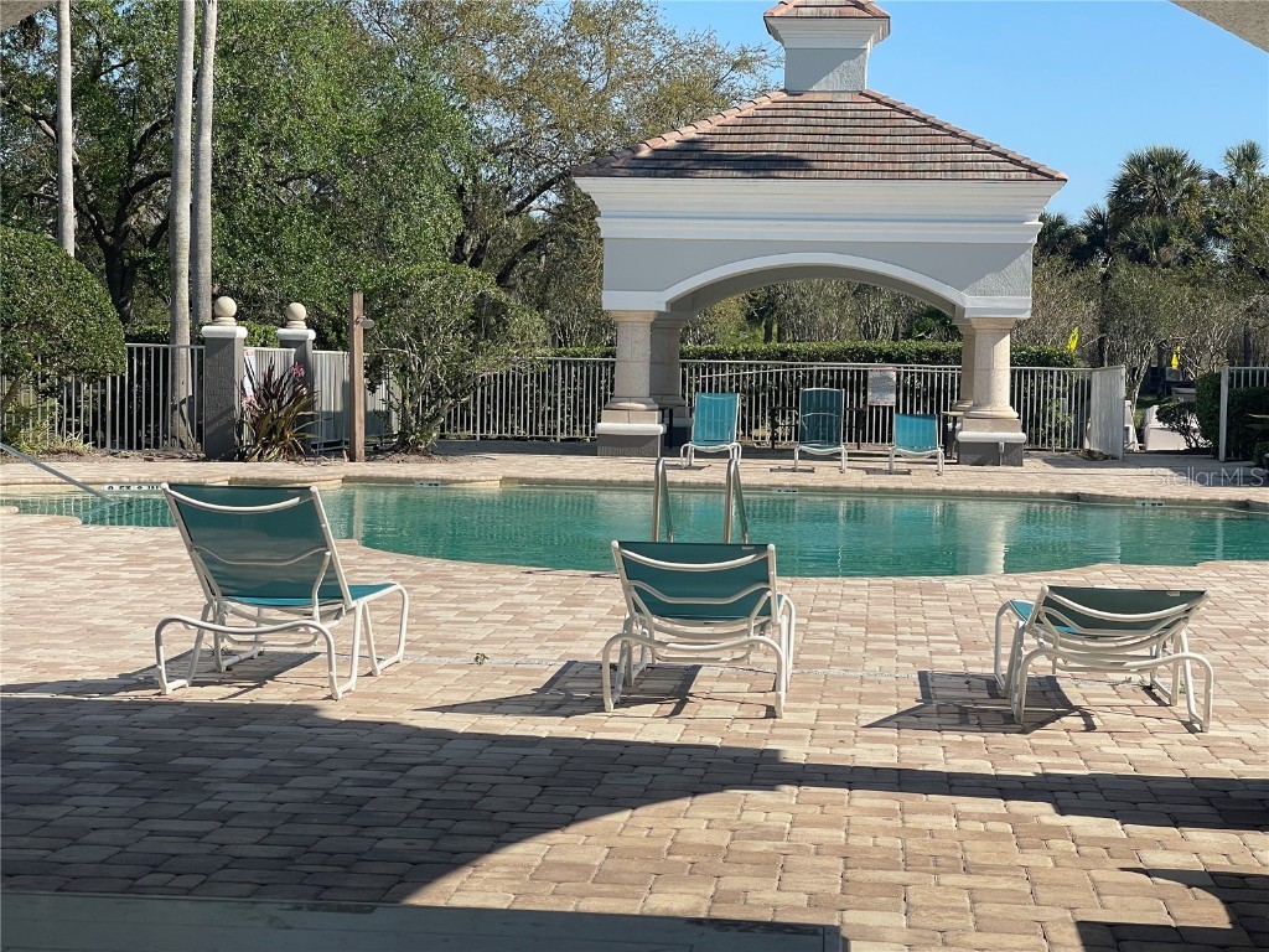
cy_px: 476
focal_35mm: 64
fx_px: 2346
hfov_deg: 30.3
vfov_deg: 22.9
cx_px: 634
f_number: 2.2
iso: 20
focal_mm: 7.5
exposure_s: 1/1130
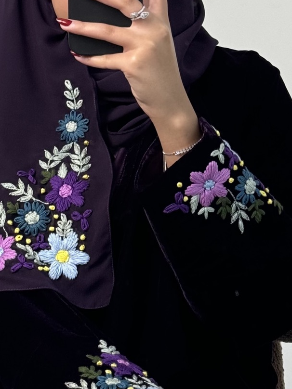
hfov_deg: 15.5
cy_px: 155
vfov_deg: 20.6
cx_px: 88
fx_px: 1068
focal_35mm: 95
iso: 100
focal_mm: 6.76
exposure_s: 1/108
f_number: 1.78
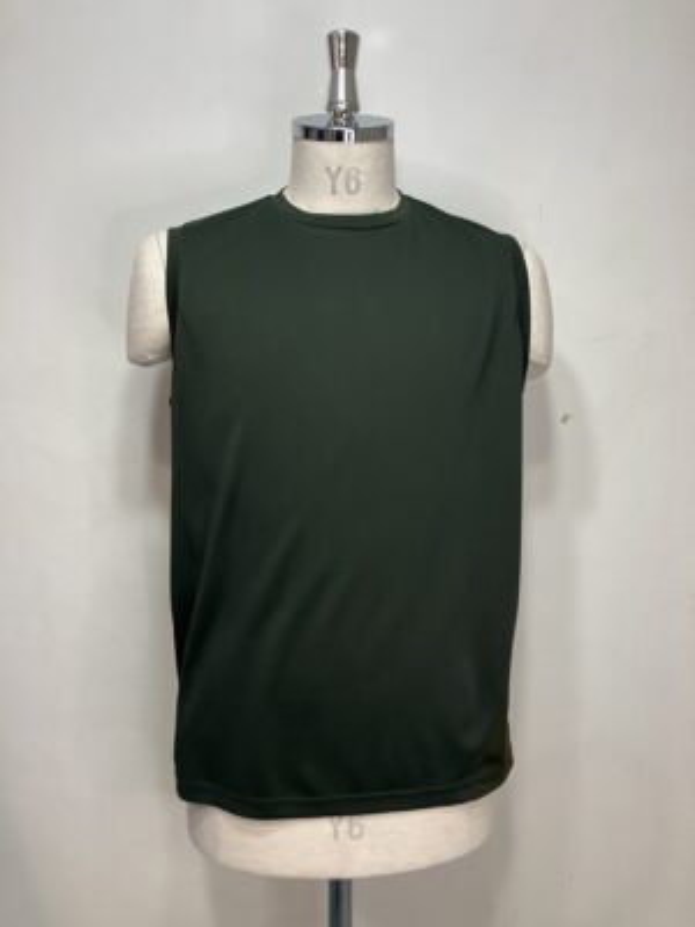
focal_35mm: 28
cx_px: 348
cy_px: 464
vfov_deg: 63.4
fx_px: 750
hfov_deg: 49.7
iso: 64
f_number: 1.8
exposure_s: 1/50
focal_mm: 3.99
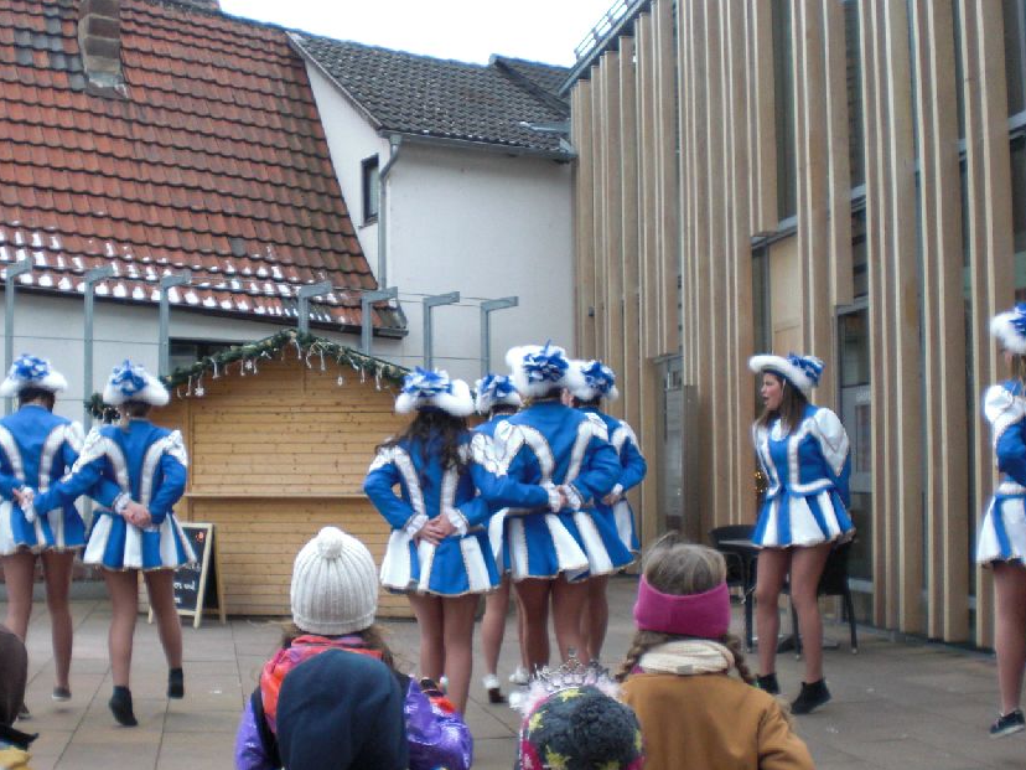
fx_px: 1393
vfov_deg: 30.9
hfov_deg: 40.4
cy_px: 415
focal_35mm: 47
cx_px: 450
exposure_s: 1/125
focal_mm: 6.3
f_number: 3.1
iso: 200
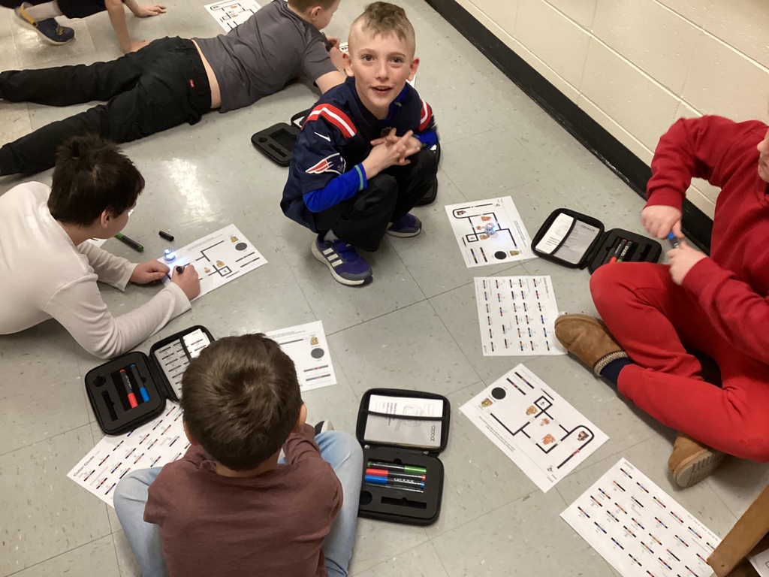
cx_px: 384
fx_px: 689
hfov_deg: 58.4
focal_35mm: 31
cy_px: 288
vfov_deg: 45.4
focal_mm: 3.3
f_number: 2.4
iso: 160
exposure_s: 1/60
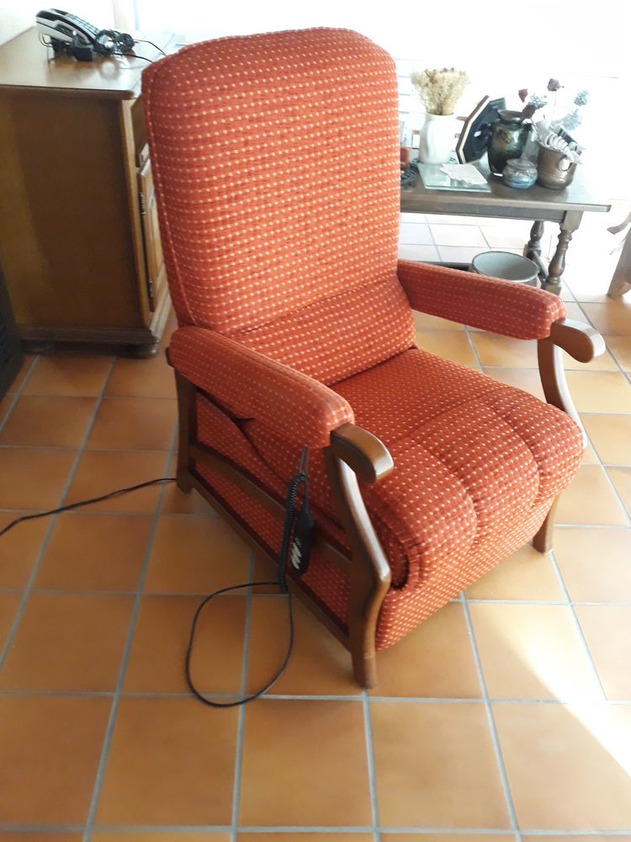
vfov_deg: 65.3
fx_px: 656
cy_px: 421
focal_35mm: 27
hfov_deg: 51.4
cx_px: 316
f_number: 1.7
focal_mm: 3.71
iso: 400
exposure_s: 1/25
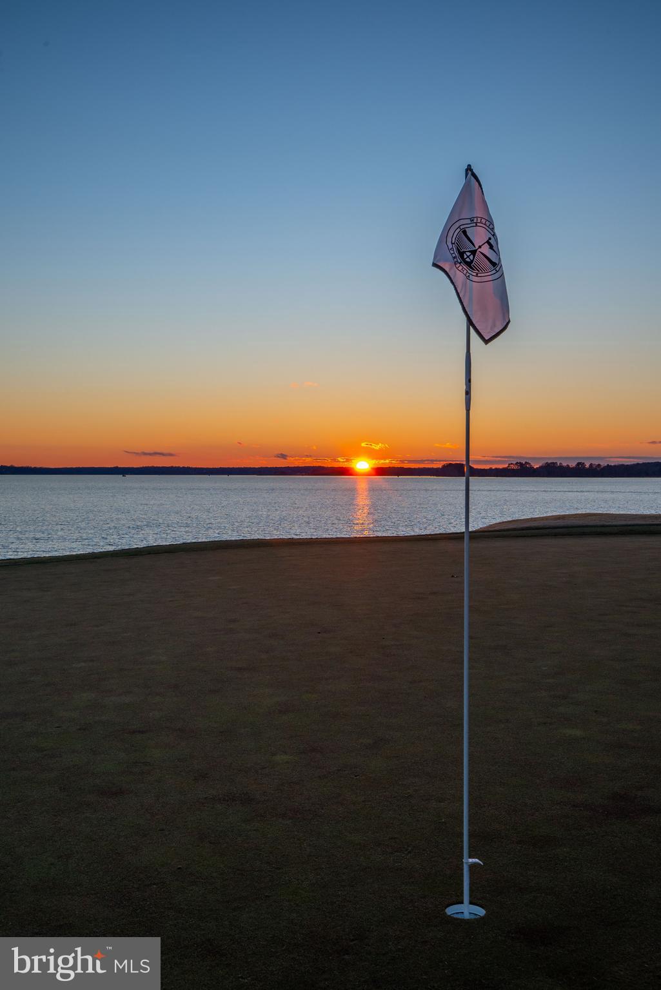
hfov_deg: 37.9
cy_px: 495
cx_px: 330
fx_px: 963
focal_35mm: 35
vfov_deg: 54.4
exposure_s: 1/125
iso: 320
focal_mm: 35
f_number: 11
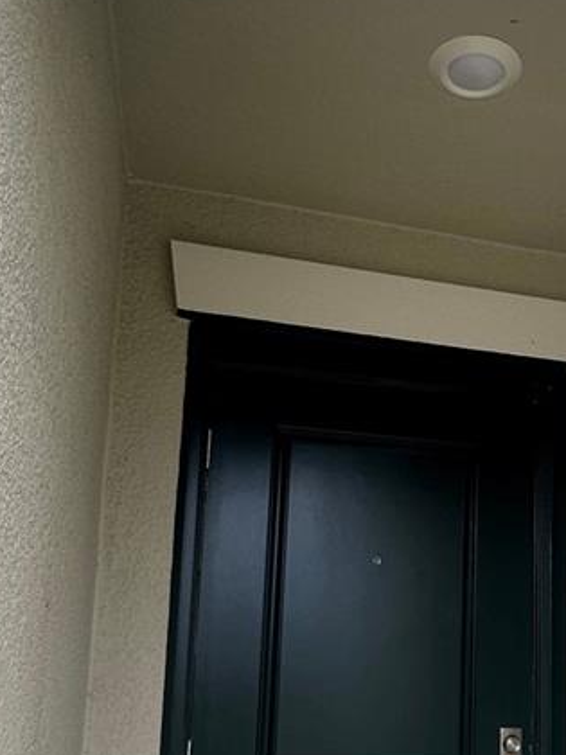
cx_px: 471
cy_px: 536
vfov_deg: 45.7
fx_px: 872
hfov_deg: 34.6
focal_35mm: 40
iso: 50
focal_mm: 2.22
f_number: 2.2
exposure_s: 1/99
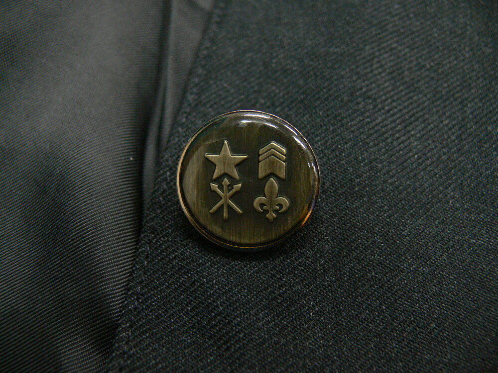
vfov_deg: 40.7
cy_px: 186
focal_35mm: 35
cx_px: 249
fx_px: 504
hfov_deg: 52.6
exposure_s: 1/15
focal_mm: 7.4
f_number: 2.8
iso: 200
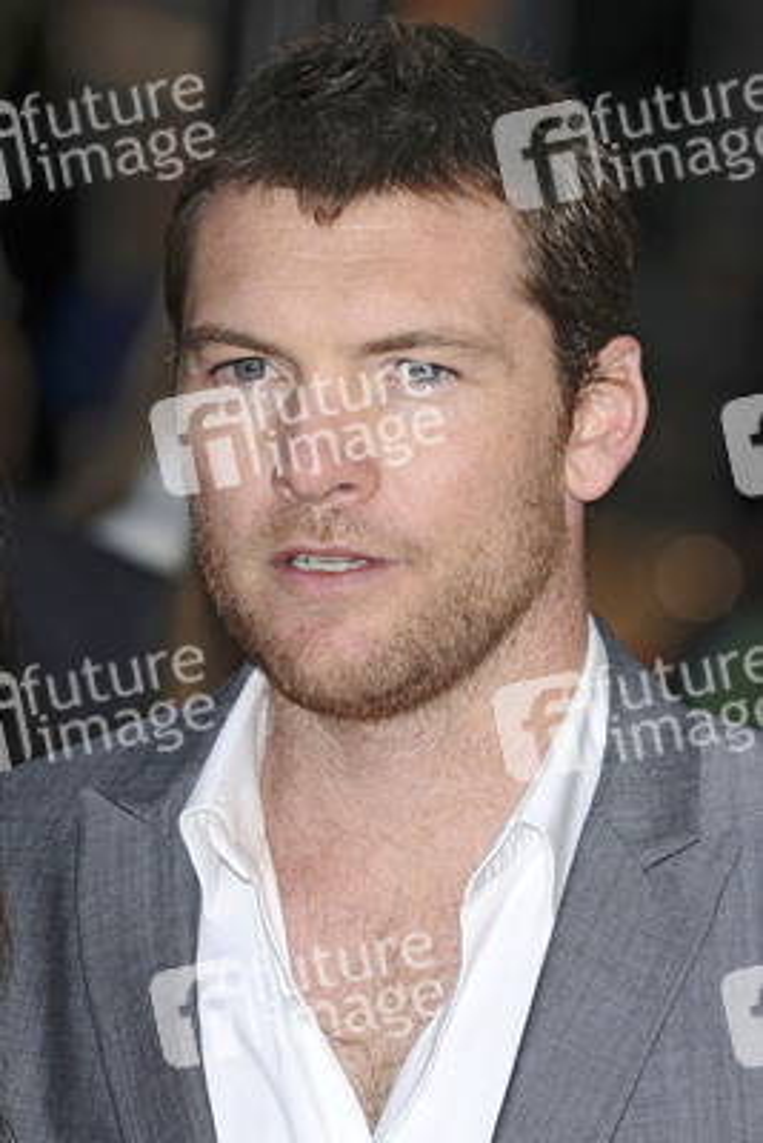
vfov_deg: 7.4
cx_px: 382
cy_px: 572
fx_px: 8814
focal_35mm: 278
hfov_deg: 5.0
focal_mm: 185
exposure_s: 1/160
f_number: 5.6
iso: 200
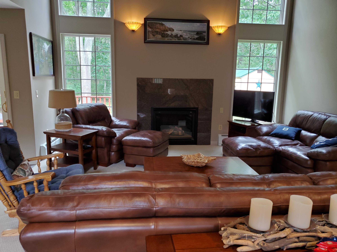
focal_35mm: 26
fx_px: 253
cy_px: 126
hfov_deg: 67.3
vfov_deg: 53.1
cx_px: 168
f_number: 1.5
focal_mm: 4.3
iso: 200
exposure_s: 1/59
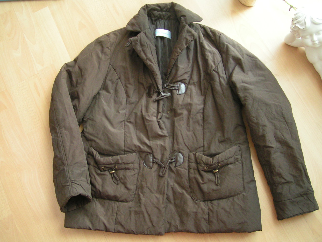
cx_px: 161
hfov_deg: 49.0
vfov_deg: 37.7
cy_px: 121
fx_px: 354
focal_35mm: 38
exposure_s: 1/20
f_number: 2.8
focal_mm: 5.8
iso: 200
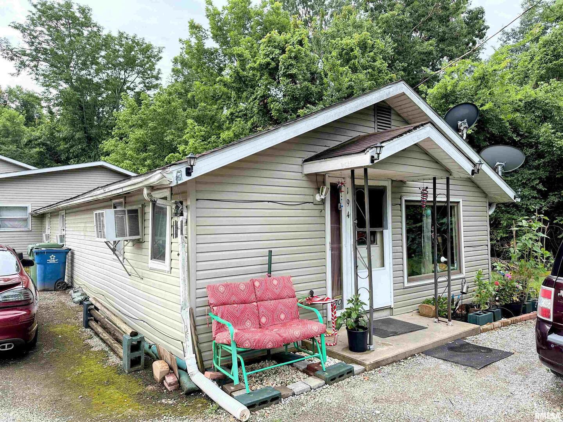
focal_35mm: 24
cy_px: 211
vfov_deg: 56.8
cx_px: 282
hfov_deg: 71.6
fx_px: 390
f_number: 1.78
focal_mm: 6.86
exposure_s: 1/623
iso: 80
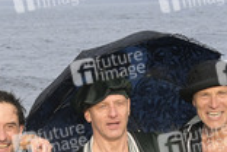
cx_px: 69
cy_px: 178
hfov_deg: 9.1
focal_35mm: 225
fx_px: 1419
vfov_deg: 6.1
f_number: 18
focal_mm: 78
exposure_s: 1/1000
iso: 4000
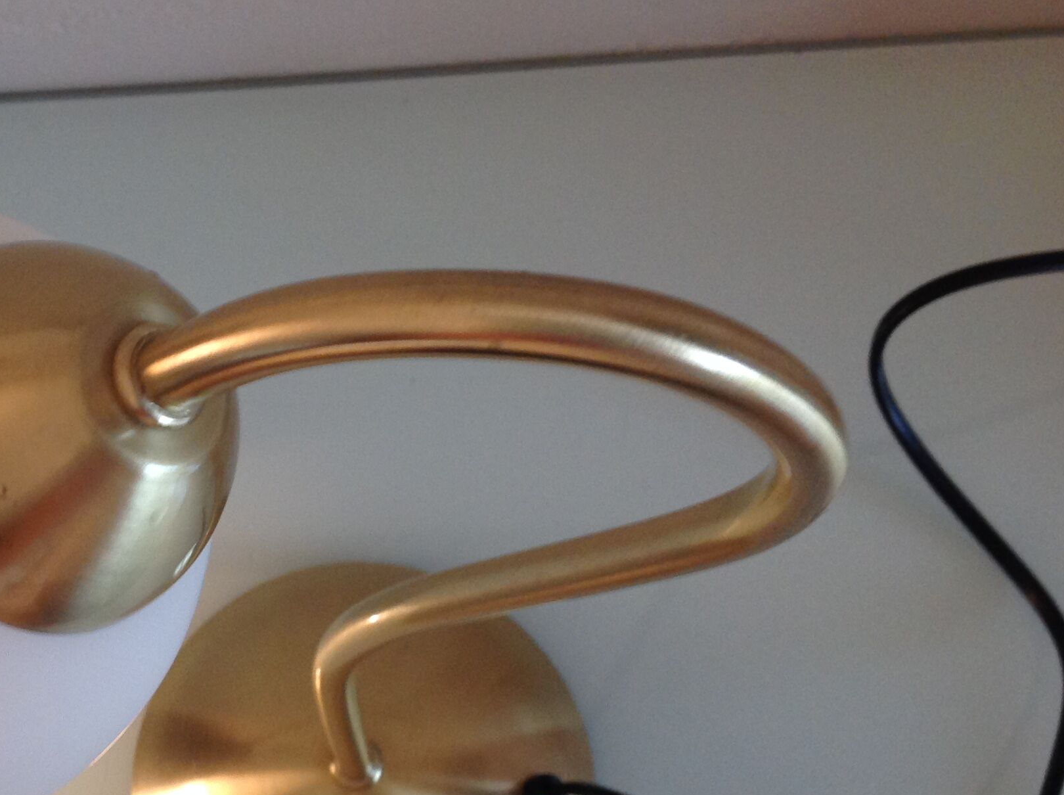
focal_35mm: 56
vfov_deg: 26.0
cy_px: 499
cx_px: 227
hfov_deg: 33.5
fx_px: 1719
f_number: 2.4
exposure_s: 1/15
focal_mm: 4.28
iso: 125
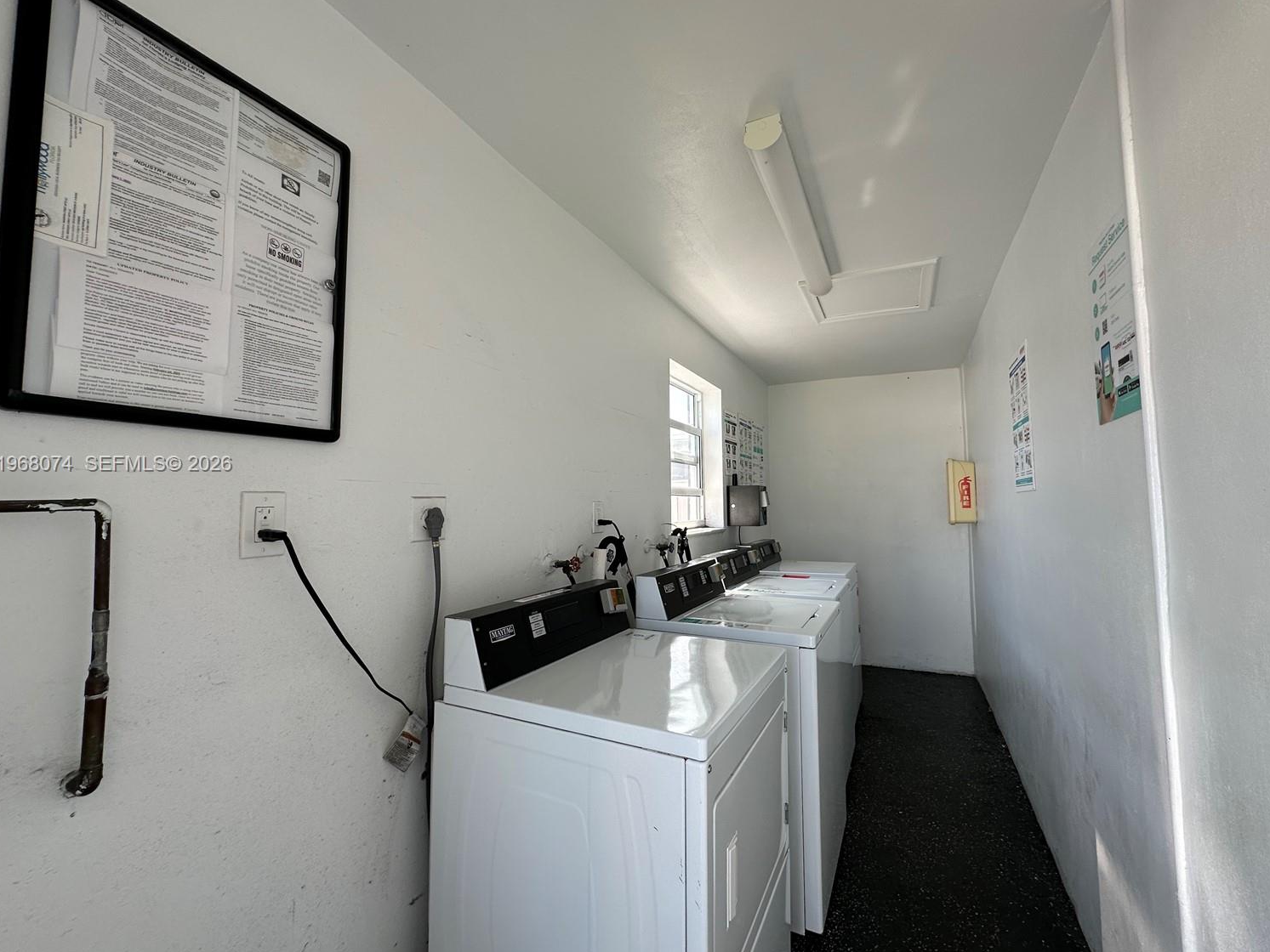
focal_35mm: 15
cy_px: 465
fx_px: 550
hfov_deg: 98.2
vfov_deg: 81.7
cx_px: 647
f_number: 2.2
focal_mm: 2.22
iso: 40
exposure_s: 1/116
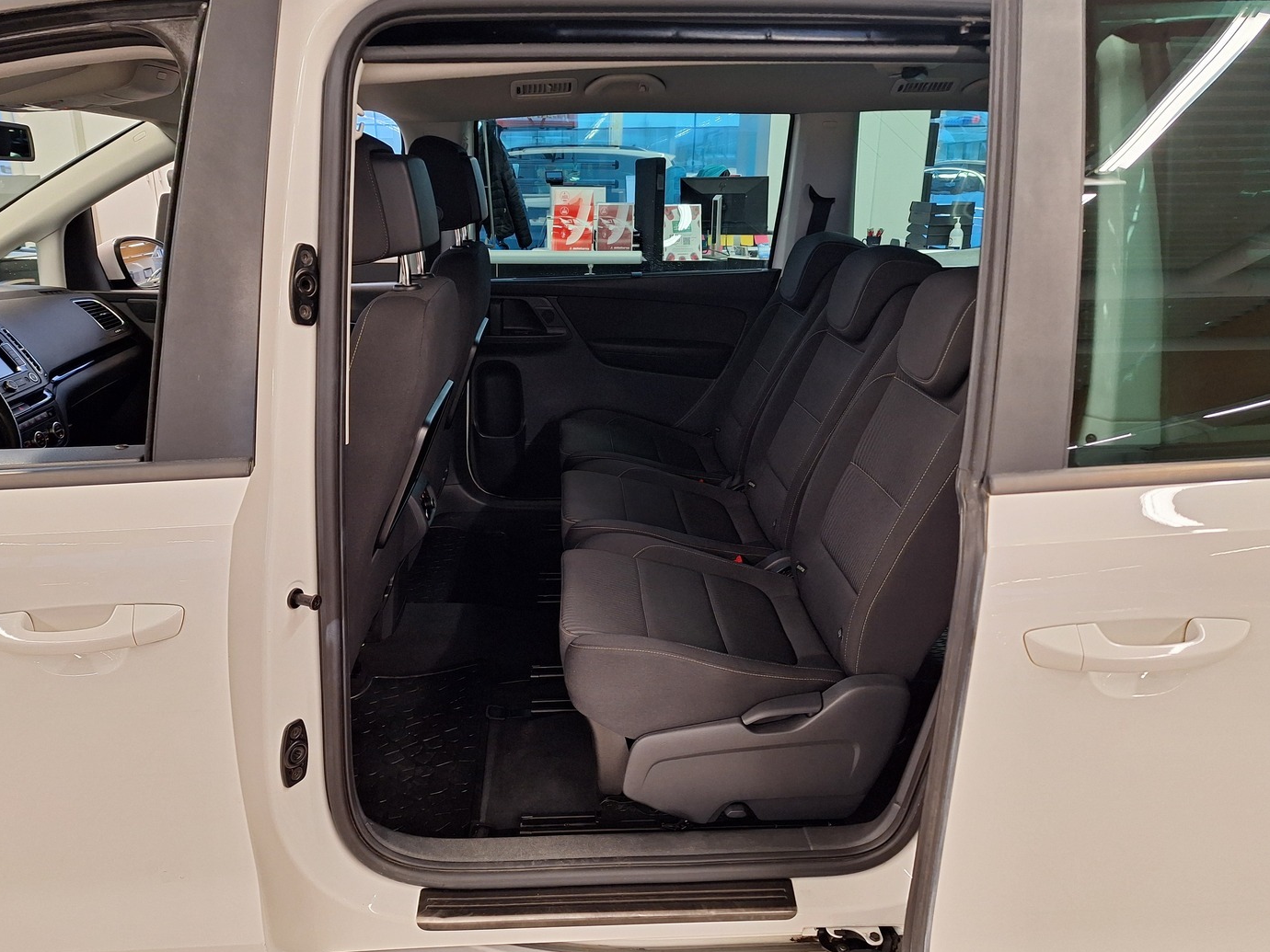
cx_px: 616
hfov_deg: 71.6
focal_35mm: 24
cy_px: 495
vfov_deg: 56.8
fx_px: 881
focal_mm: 5.54
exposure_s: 1/50
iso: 125
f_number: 1.8
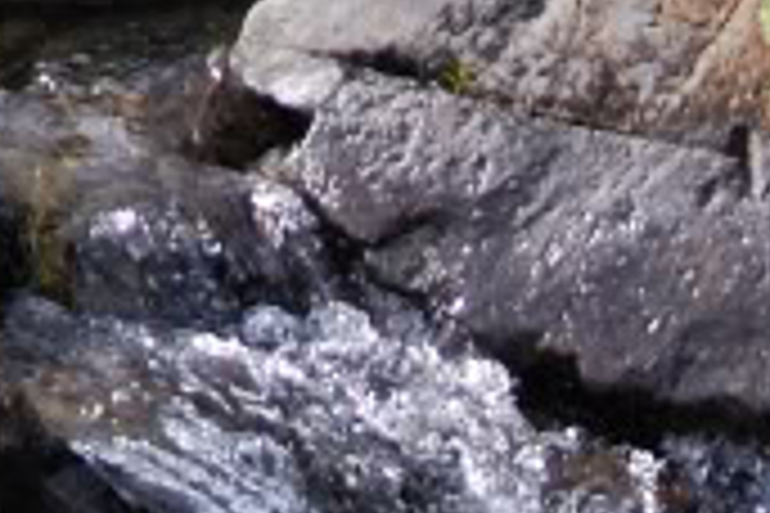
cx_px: 941
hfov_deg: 1.1
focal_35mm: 1800
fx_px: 38497
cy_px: 1411
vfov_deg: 0.8
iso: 400
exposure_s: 1/500
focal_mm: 200
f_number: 5.6
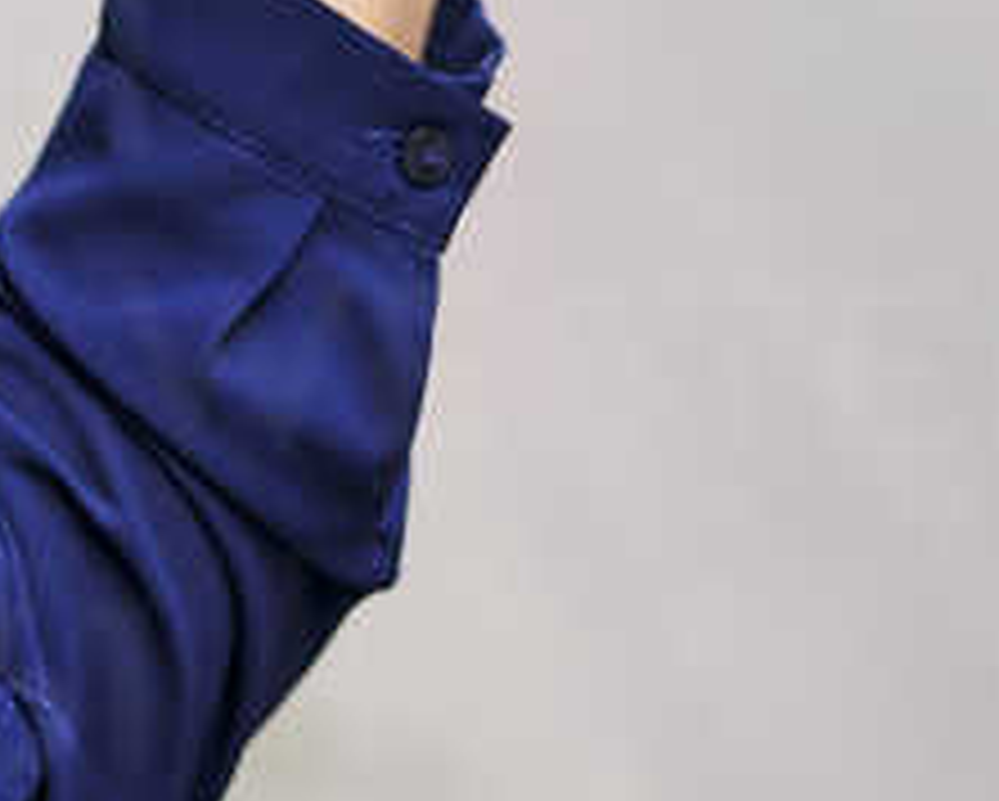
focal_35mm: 286
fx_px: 8463
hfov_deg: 6.7
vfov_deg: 5.4
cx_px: -310
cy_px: -364
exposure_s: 1/800
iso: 100
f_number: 2
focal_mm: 55
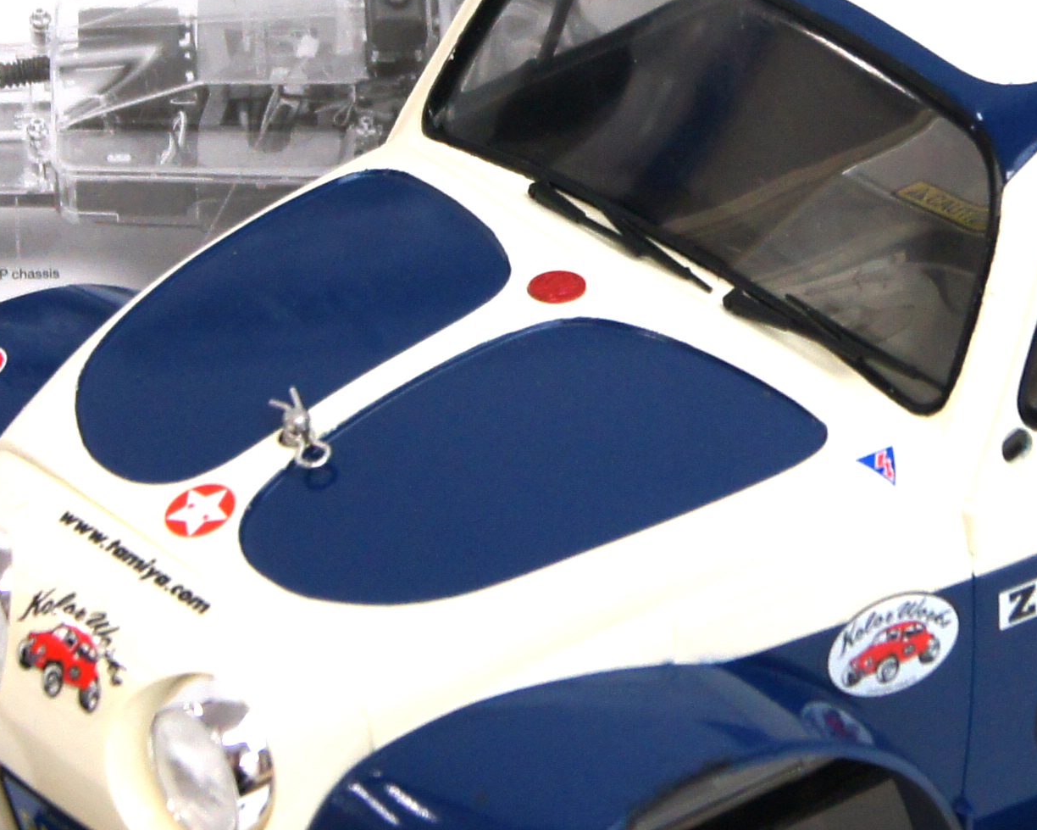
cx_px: 700
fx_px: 4849
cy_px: 70
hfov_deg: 12.2
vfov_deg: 9.7
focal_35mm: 158
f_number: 6.3
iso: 500
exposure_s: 1/50
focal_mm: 28
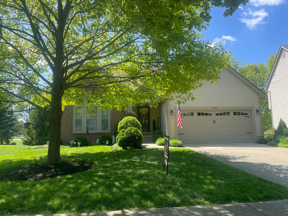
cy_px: 108
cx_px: 144
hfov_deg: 67.3
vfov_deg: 53.1
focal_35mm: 26
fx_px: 216
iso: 32
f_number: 1.6
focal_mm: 4.2
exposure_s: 1/979
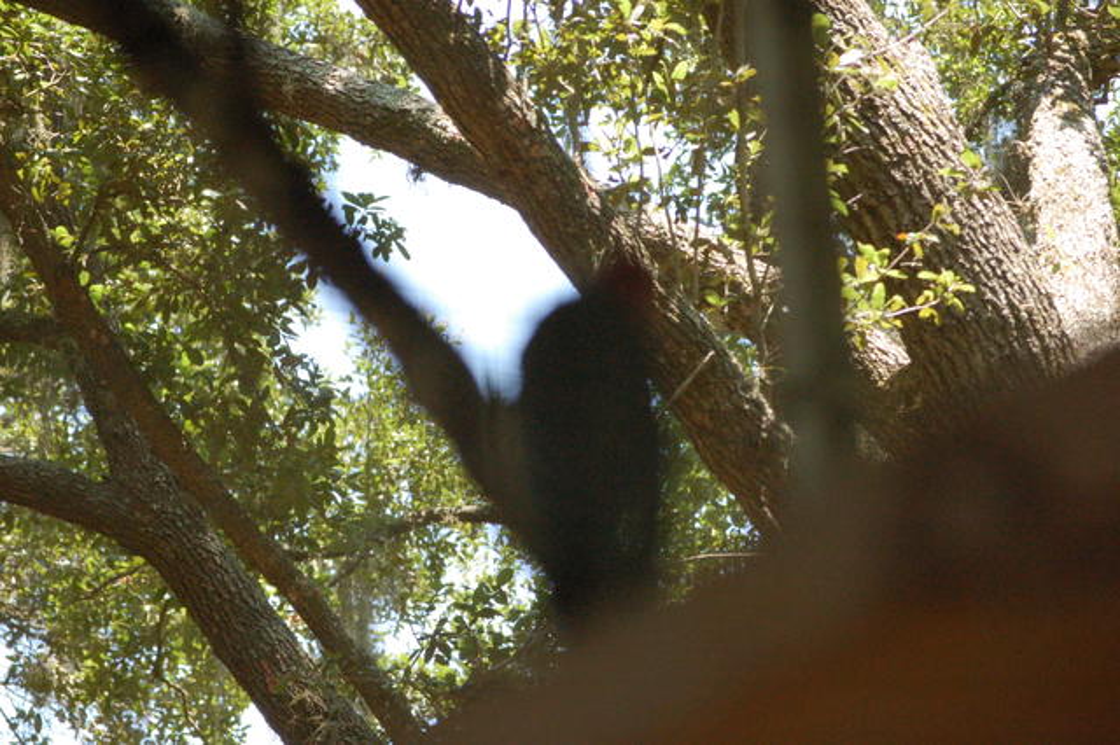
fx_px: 4571
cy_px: 372
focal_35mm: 147
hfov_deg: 14.0
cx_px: 560
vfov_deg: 9.3
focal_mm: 98
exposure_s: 1/640
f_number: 6.3
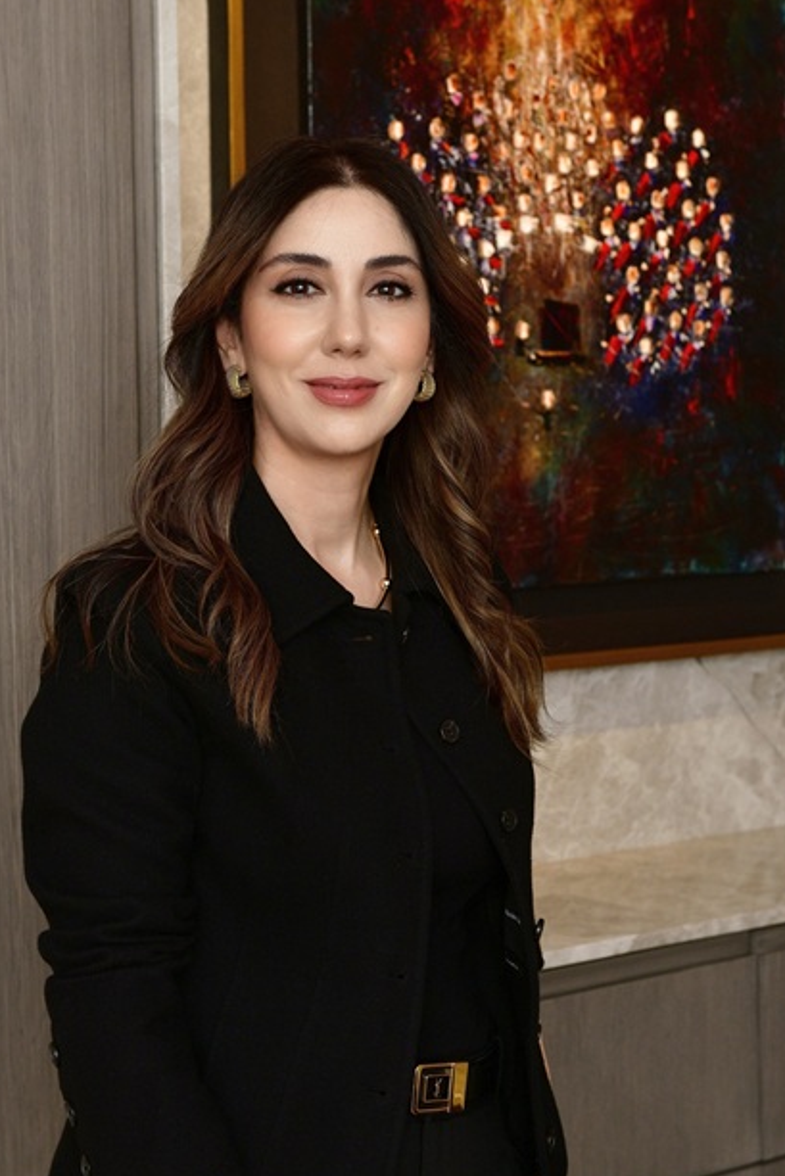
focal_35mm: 73
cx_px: 426
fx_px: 2386
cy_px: 520
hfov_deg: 18.7
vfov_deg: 27.7
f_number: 5.6
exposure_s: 1/160
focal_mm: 56
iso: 400
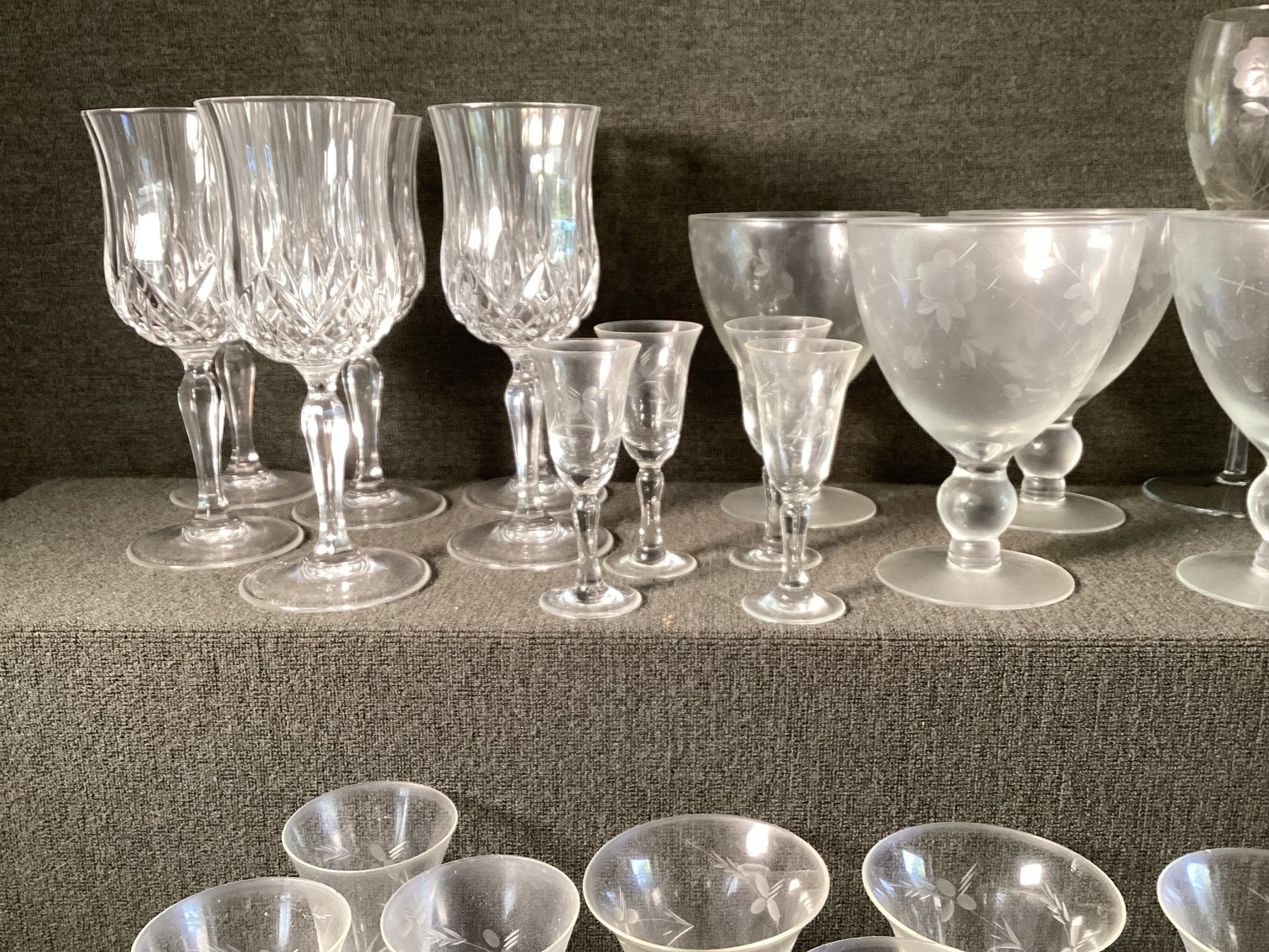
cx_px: 634
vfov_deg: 45.4
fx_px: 1137
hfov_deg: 58.3
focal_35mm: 31
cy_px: 476
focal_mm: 3.3
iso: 100
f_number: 2.4
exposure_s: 1/60
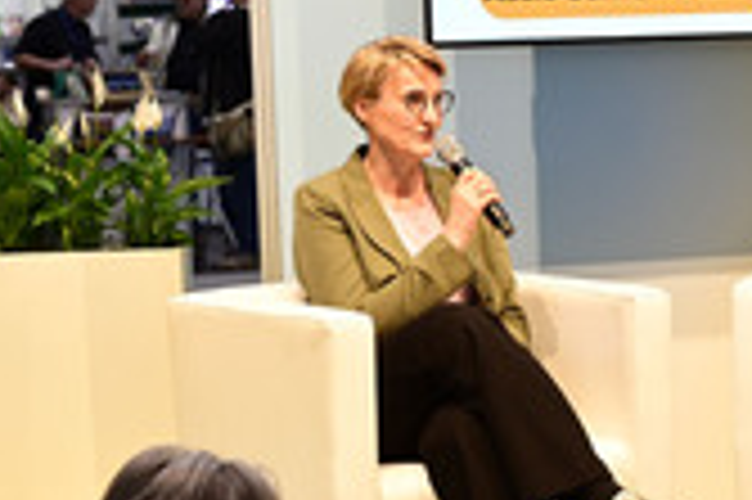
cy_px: 81
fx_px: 3715
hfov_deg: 11.3
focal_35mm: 178
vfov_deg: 7.7
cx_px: 966
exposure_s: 1/160
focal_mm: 66
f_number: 5.6
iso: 1600
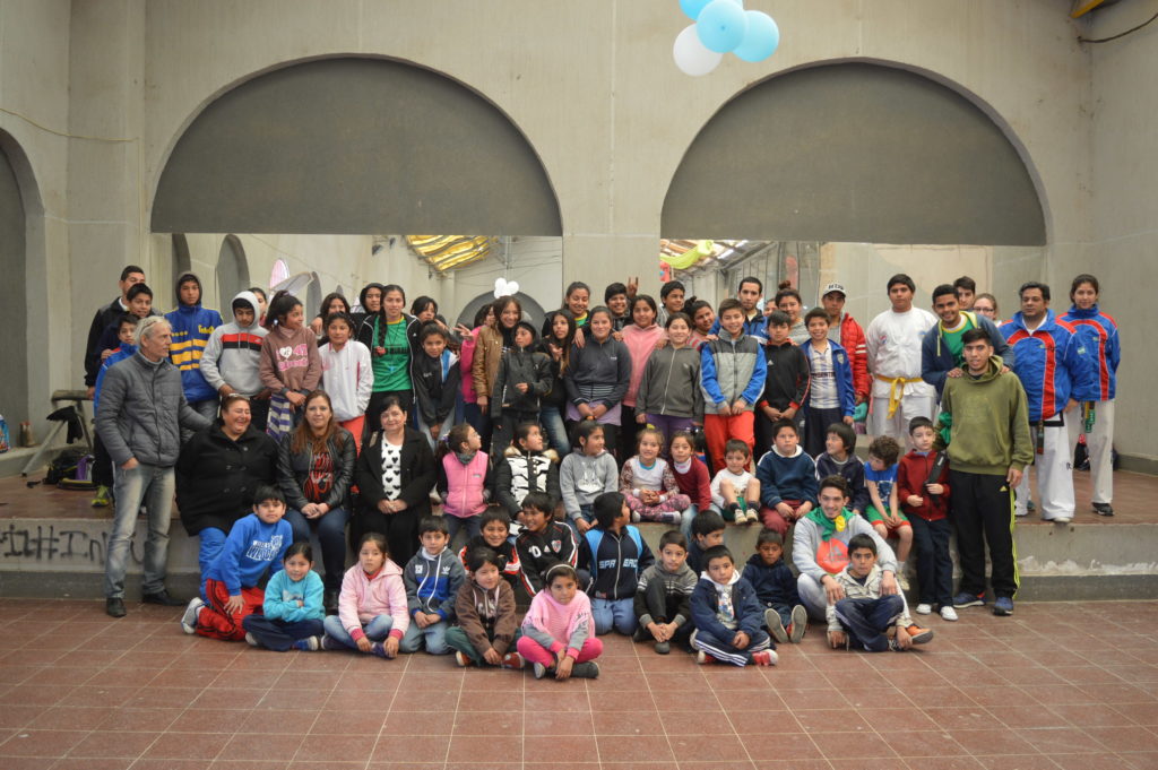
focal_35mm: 33
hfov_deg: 57.3
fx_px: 1061
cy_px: 385
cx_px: 579
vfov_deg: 39.9
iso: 400
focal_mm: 22
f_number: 3.8
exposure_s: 1/60
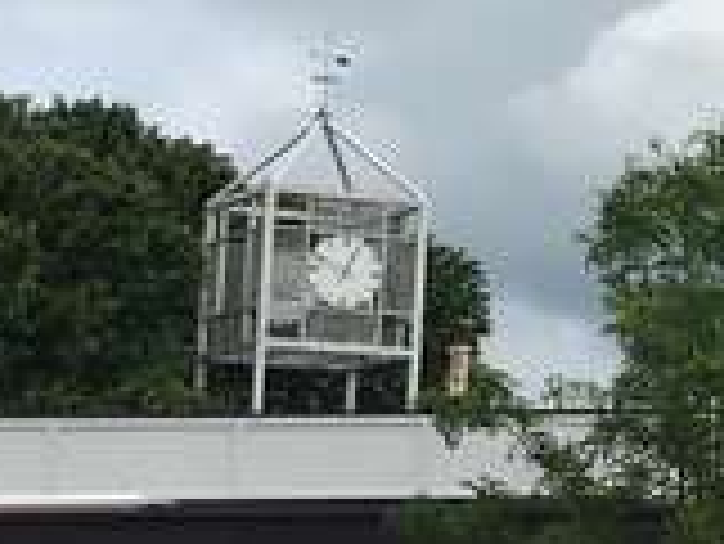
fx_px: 3014
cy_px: 193
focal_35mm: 144
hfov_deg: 12.1
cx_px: 1479
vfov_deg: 10.3
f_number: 2.2
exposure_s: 1/3344
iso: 25
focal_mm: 4.15
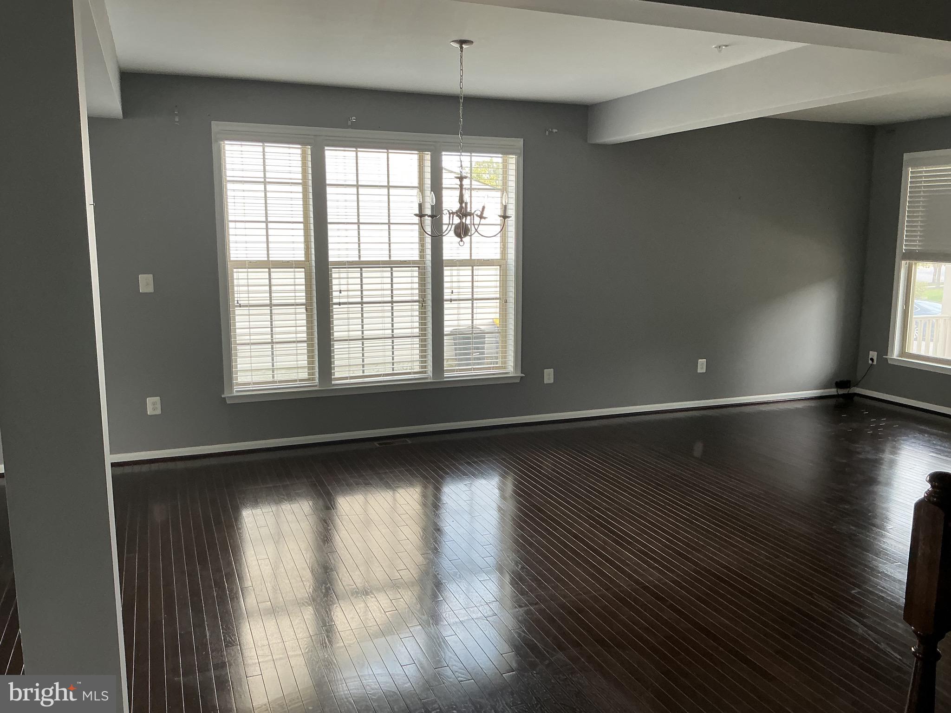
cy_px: 356
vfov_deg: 48.2
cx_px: 476
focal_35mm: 29
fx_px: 797
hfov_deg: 61.7
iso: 40
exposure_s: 1/60
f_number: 1.8
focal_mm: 3
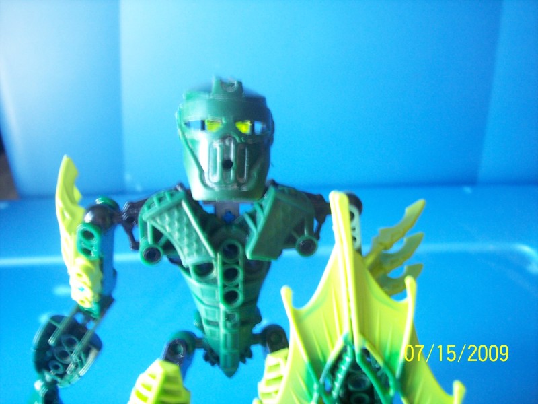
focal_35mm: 39
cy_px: 202
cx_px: 269
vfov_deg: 36.8
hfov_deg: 47.9
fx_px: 606
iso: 200
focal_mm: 8
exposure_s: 1/4
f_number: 3.4
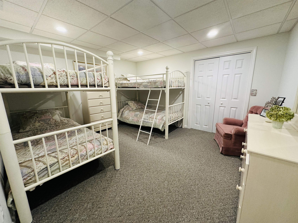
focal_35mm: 14
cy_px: 112
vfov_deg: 85.7
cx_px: 149
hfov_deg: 102.1
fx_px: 121
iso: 250
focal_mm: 2.22
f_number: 2.2
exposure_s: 1/60
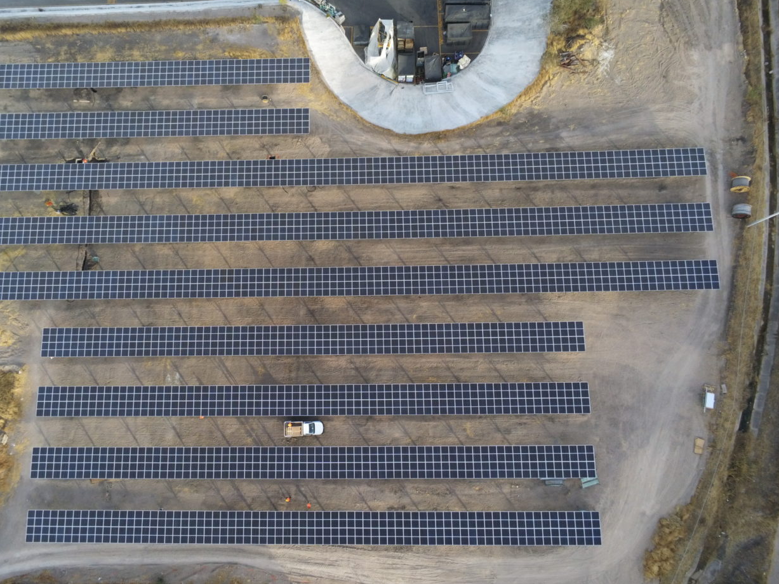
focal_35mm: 27
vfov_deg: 51.3
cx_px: 335
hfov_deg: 65.0
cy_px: 277
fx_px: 608
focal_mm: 4
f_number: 2.4
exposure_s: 1/480
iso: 150
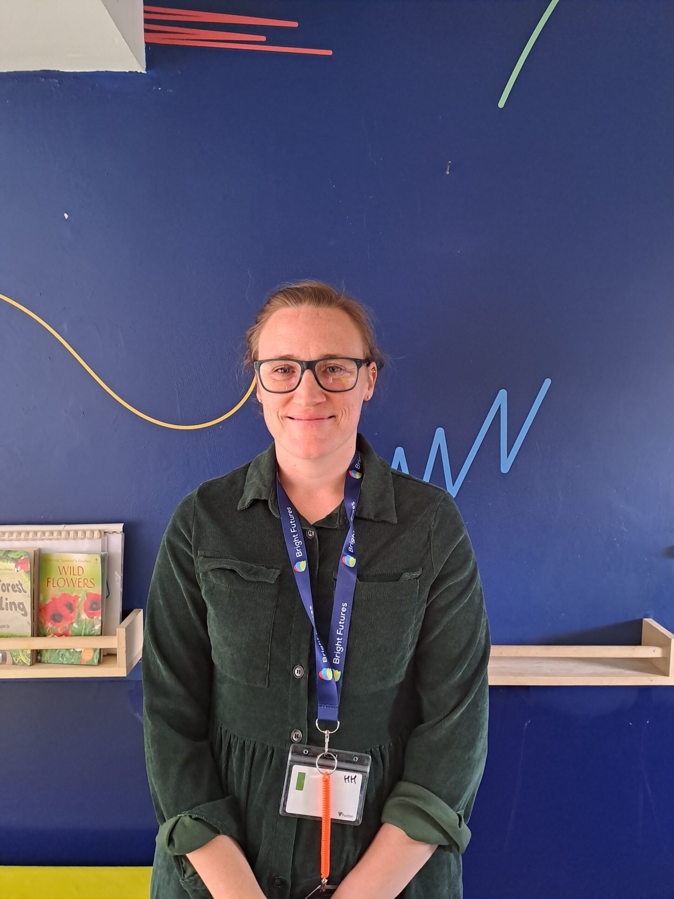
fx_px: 649
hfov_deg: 54.9
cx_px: 337
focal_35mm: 25
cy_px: 450
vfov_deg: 69.4
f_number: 1.8
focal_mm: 4.65
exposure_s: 1/33
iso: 320
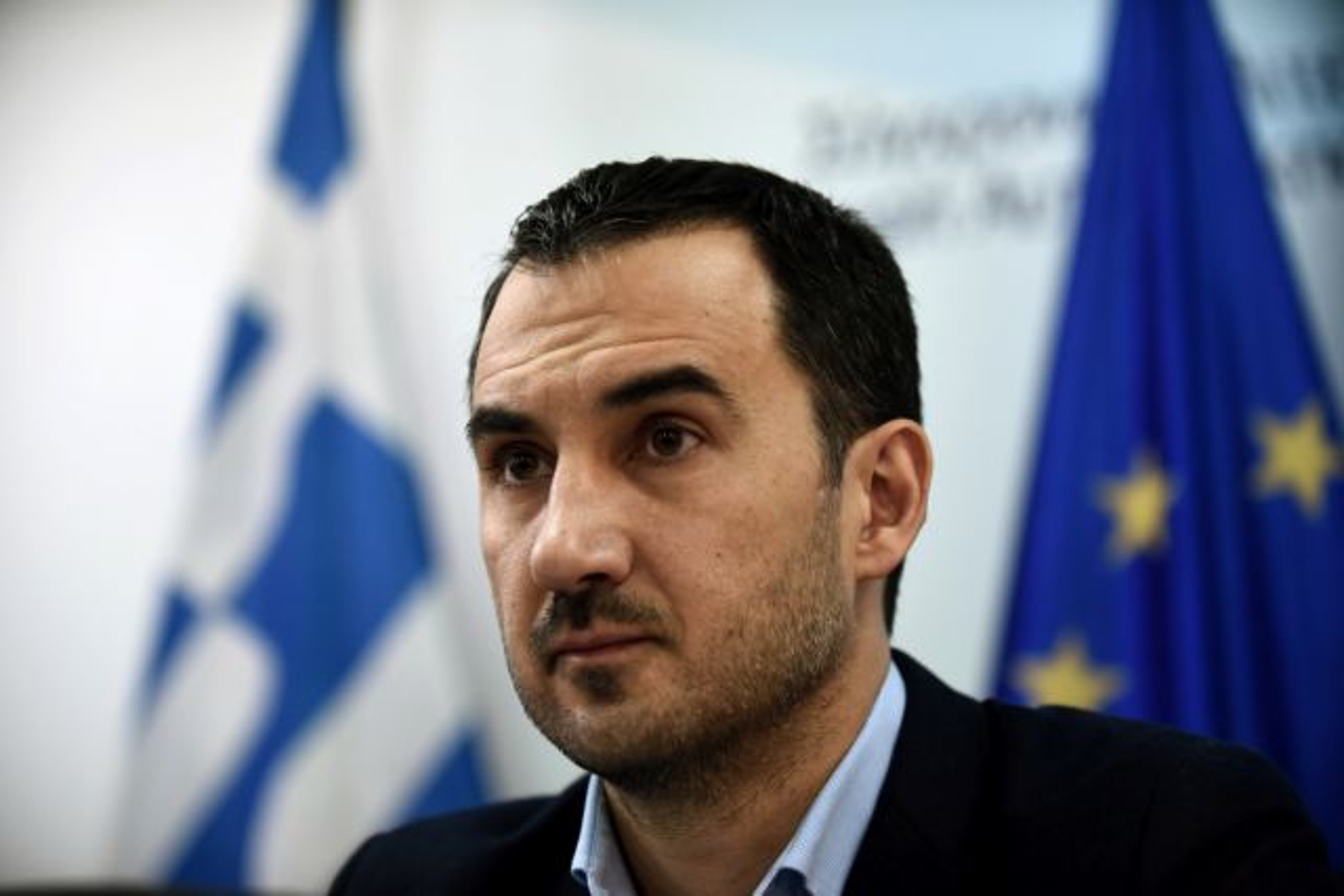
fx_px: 3062
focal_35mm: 82
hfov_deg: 24.8
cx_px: 672
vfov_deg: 16.7
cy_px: 448
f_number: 2.8
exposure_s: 1/500
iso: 2500
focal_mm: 82
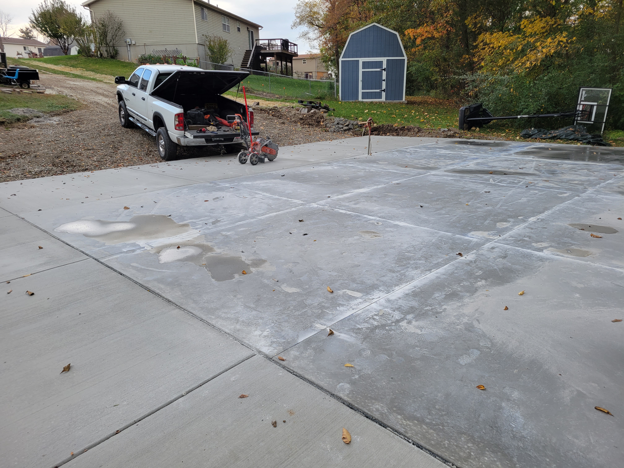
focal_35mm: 26
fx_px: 469
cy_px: 234
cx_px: 312
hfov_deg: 67.3
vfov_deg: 53.1
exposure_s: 1/164
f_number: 1.8
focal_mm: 5.4
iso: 40
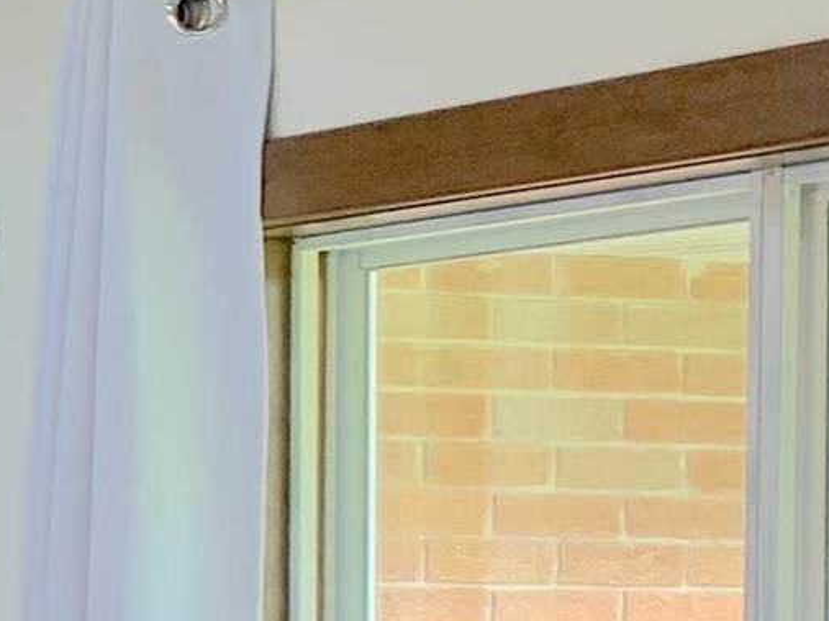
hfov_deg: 10.2
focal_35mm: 158
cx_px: -1409
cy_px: 714
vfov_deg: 9.3
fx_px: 3782
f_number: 1.8
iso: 100
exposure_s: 1/60
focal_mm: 4.25
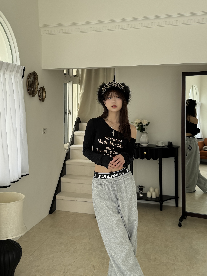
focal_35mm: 24
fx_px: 191
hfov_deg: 56.8
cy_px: 138
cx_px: 104
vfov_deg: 71.6
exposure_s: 1/544
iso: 50
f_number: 1.78
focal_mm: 6.76
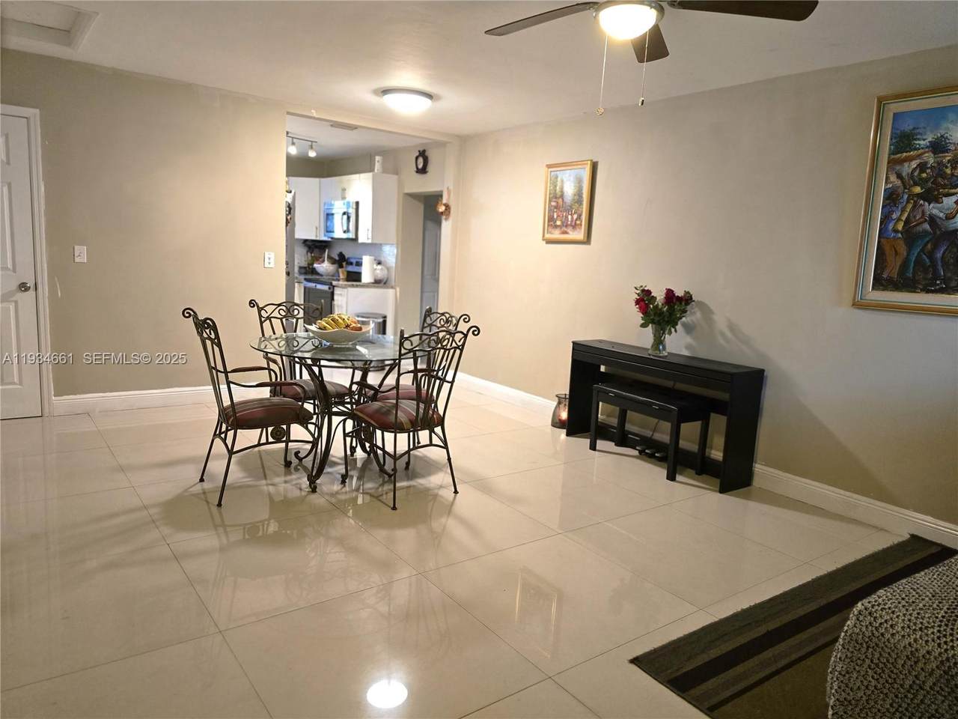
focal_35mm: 23
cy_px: 360
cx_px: 479
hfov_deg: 73.9
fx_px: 637
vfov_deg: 58.9
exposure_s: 1/120
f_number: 1.7
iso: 800
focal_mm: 6.3
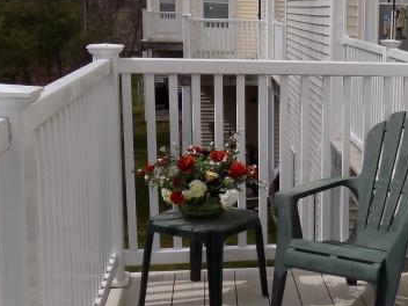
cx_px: 451
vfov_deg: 21.9
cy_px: 169
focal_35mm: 67
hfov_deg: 26.6
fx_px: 790
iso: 80
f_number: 9.9
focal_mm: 4
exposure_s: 1/200
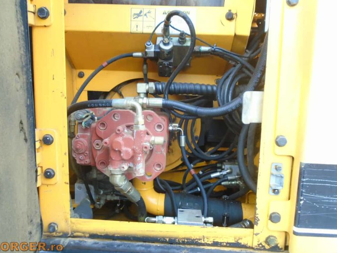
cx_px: 163
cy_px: 123
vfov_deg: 51.4
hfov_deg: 65.3
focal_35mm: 27
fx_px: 263
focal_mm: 4.6
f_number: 3.2
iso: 100
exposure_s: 1/50
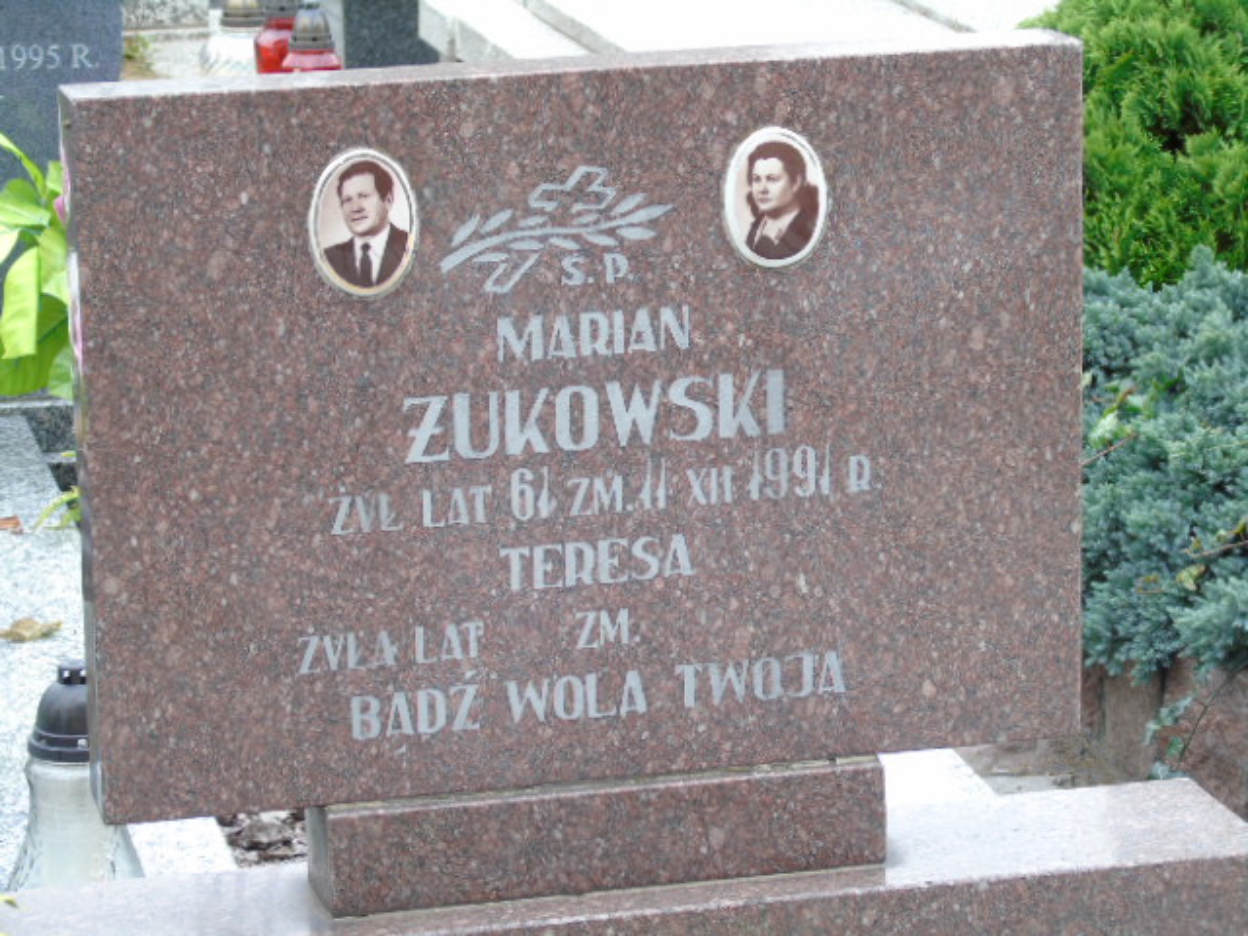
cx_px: 624
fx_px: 4471
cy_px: 468
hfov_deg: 15.9
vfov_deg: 12.0
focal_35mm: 124
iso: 80
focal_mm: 22
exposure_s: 1/30
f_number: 4.6
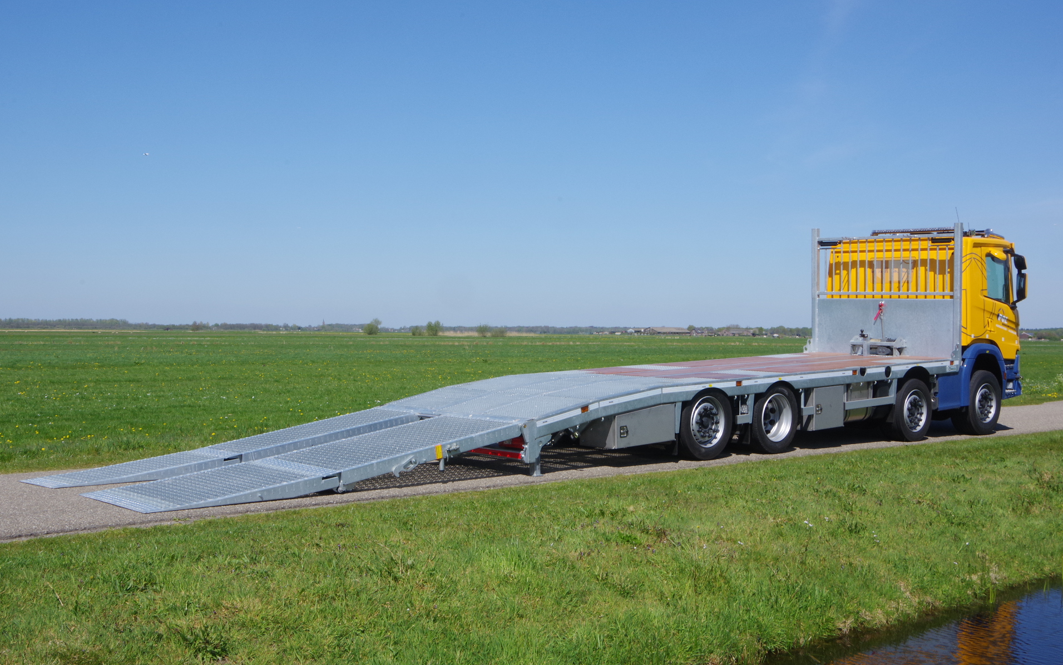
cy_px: 341
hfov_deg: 46.2
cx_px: 530
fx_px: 1246
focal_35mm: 43
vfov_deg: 29.9
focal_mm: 28
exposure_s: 1/60
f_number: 22
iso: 200
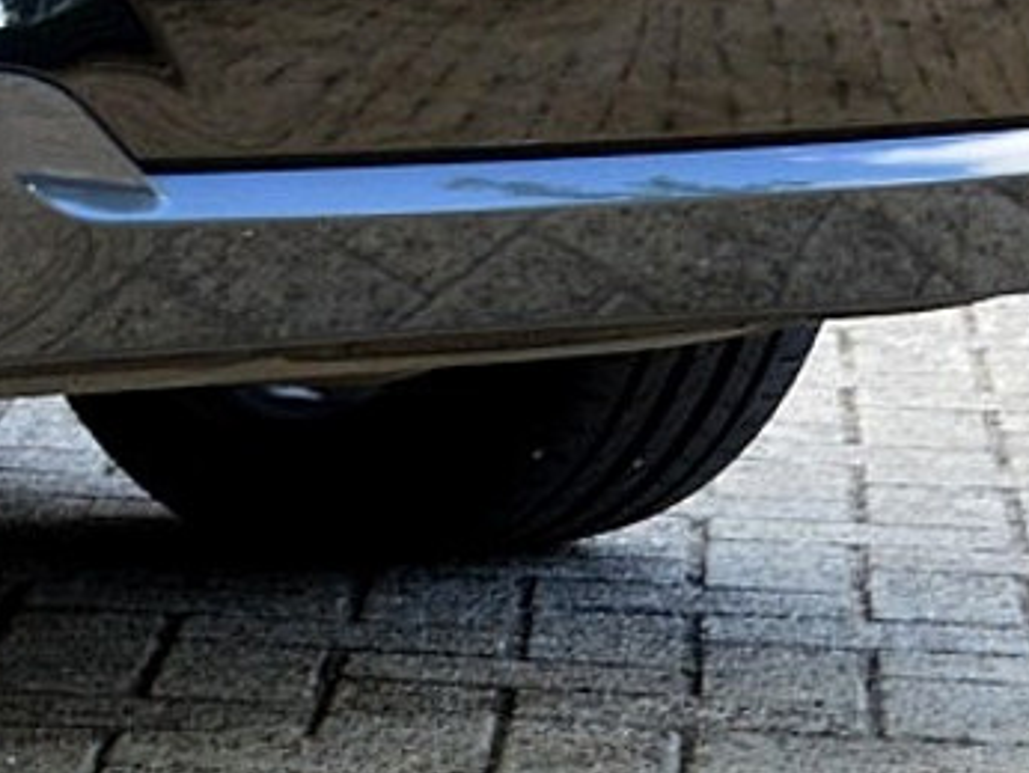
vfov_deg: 6.0
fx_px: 7139
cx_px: -996
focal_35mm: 240
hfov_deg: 7.9
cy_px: -746
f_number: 8
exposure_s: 1/80
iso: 400
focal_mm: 30
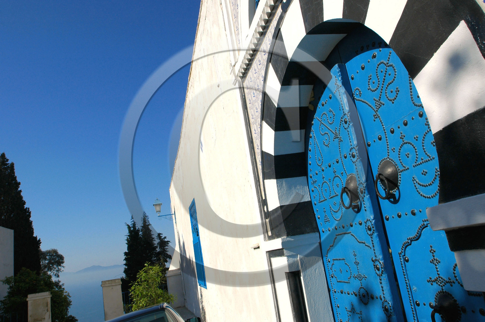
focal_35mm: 26
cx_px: 242
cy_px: 161
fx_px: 343
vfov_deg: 50.3
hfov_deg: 70.5
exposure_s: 1/500
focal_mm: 17
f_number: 11
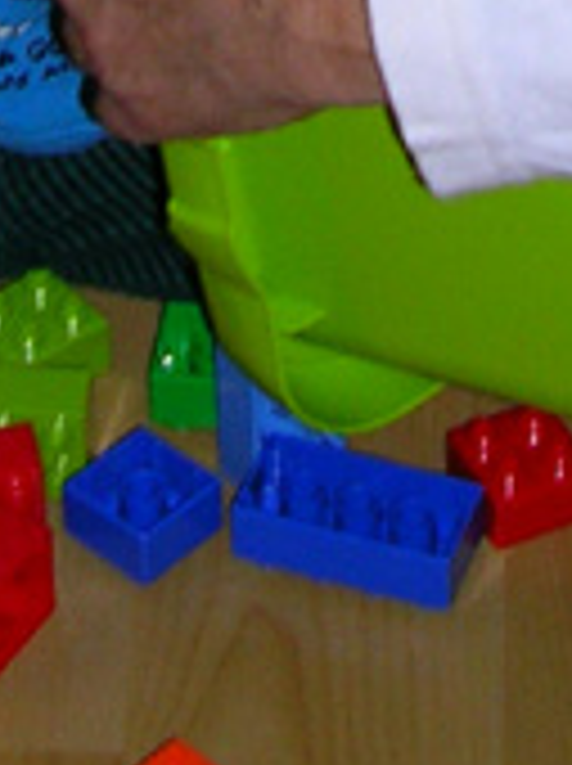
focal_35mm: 179
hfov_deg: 8.3
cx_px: 464
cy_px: -954
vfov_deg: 9.9
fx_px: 3954
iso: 50
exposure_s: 1/60.1
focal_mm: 5.8
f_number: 2.8
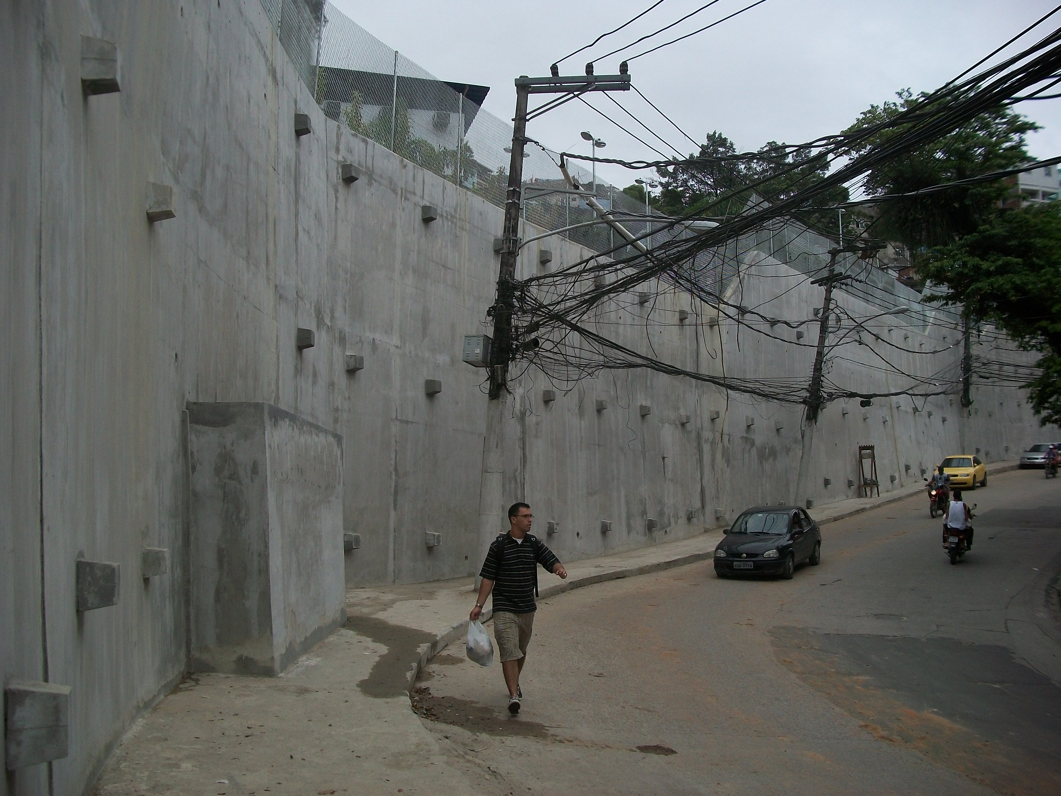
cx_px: 530
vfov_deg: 44.2
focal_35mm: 32
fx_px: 981
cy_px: 398
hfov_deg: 56.8
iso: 80
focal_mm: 5.7
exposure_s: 1/400
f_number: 2.9
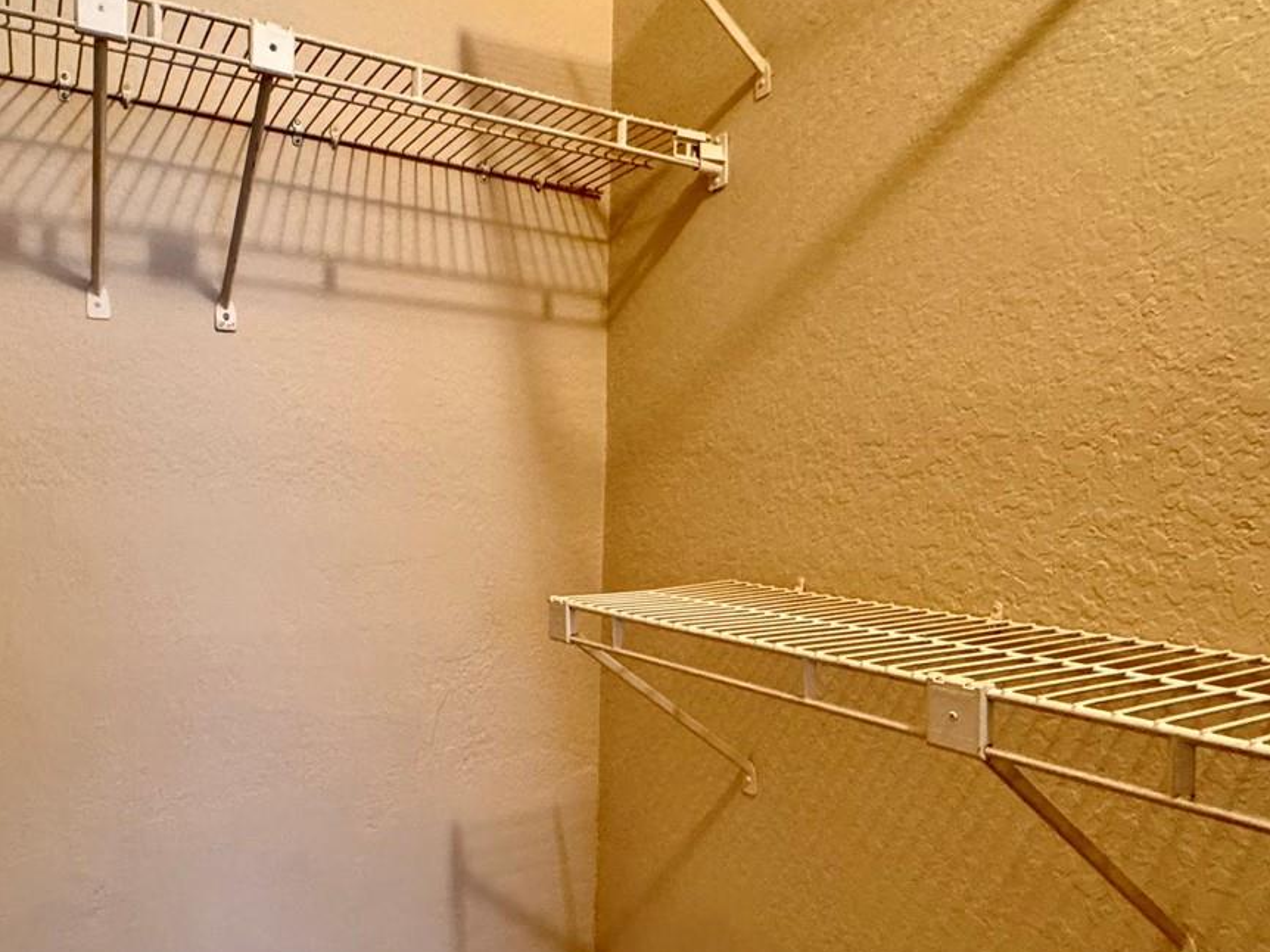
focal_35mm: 26
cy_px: 536
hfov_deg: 67.0
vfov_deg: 52.9
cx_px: 541
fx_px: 954
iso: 1000
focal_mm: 2.22
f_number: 2.2
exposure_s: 1/60
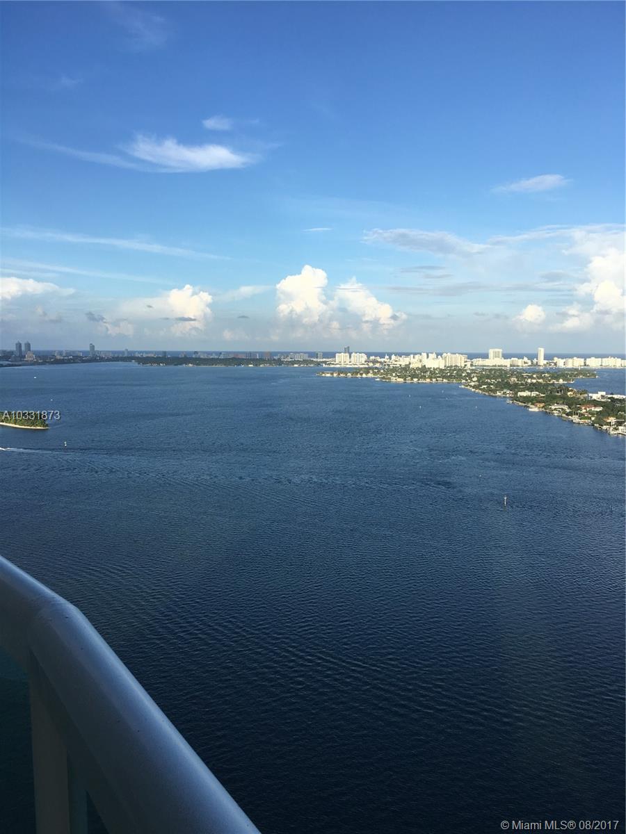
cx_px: 313
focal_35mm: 29
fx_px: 699
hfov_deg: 48.2
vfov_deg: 61.7
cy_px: 417
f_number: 2.2
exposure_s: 1/1083
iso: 25
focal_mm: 4.15
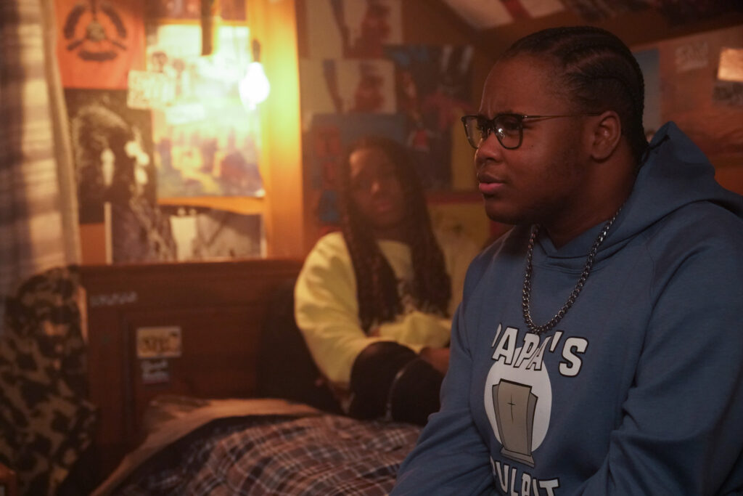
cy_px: 248
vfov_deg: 19.5
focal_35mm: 70
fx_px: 1445
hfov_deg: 28.8
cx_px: 372
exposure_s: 1/80
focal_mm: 70
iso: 8000
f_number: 4
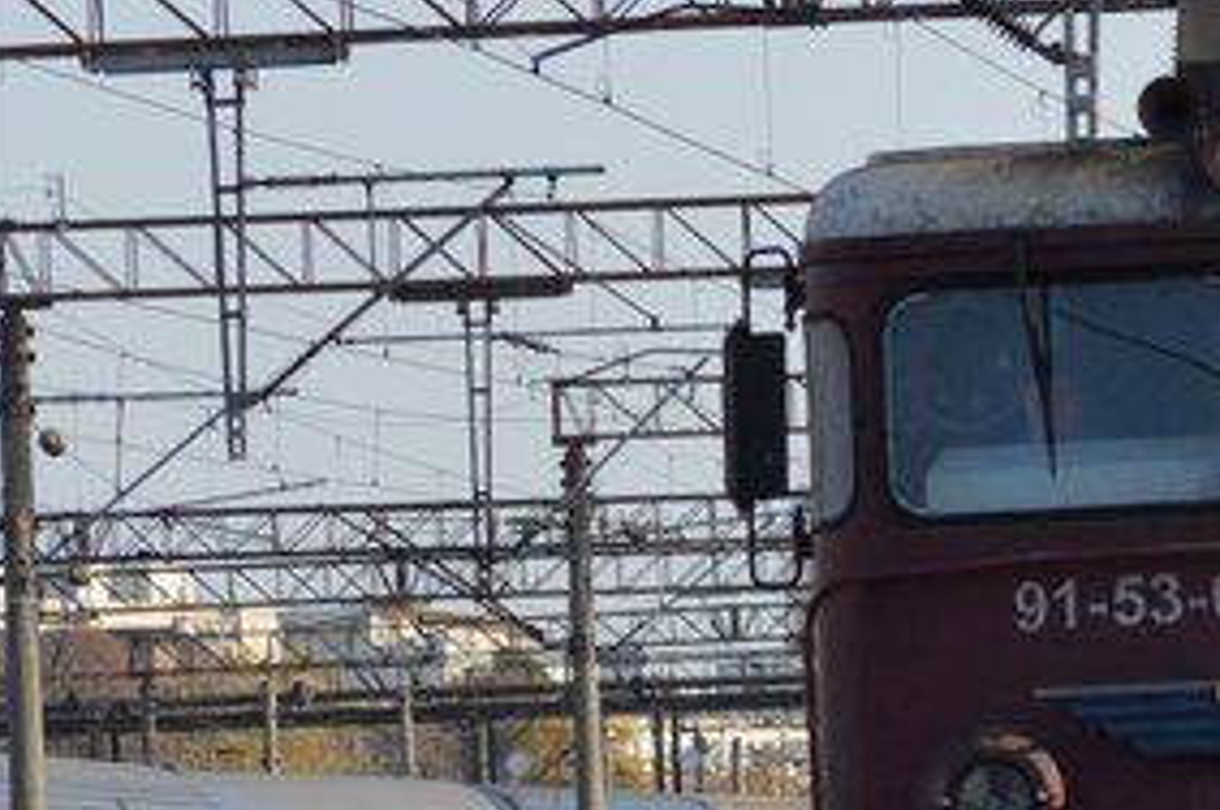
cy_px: 616
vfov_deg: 4.5
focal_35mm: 305
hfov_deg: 6.7
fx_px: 10324
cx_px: 1492
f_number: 5.6
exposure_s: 1/1250
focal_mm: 72
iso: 400
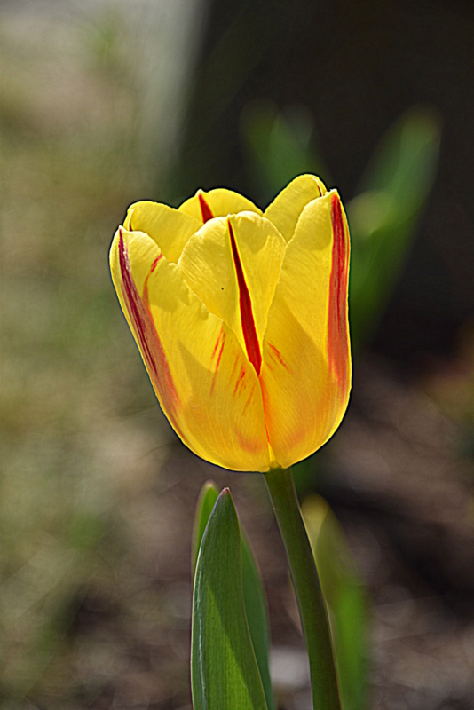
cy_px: 355
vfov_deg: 13.0
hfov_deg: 8.7
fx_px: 3108
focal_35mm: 158
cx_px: 237
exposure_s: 1/800
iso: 200
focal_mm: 105
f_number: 8
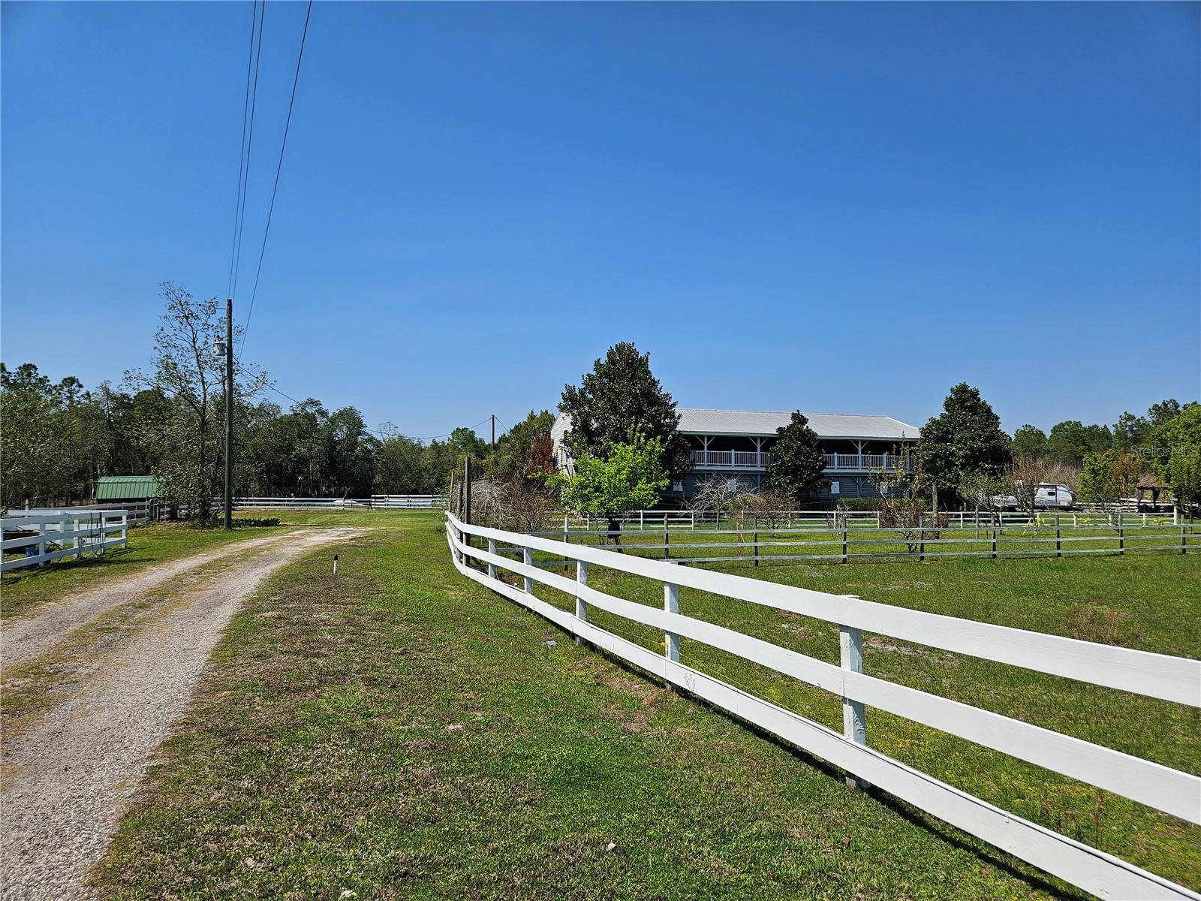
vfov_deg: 58.9
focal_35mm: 23
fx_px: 798
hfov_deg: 73.9
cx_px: 600
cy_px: 450
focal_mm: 5.4
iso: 25
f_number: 1.8
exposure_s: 1/3220
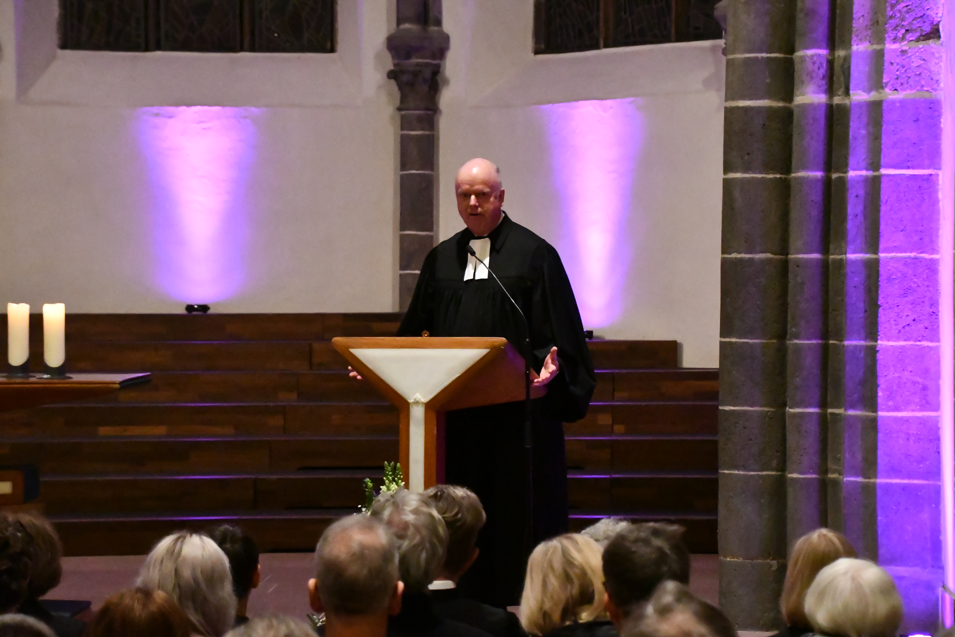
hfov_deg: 15.9
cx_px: 495
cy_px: 317
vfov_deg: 10.6
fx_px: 3422
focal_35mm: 129
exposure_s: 1/200
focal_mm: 80
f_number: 5.3
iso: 20000
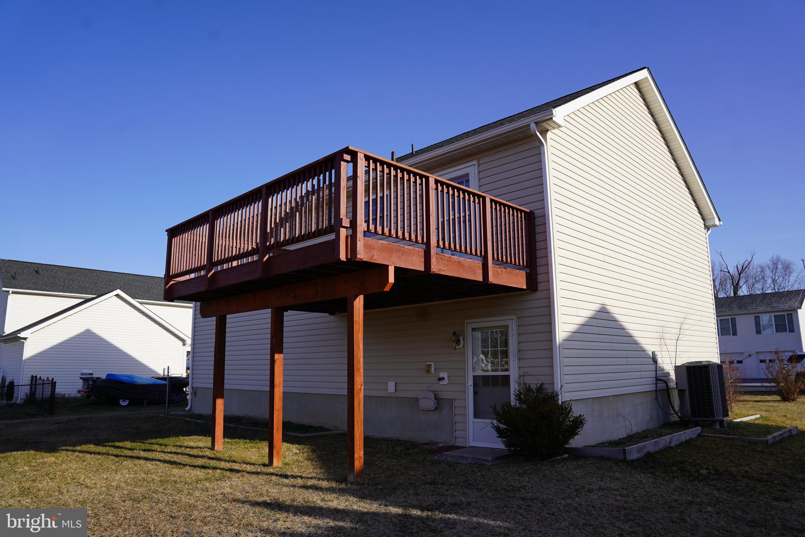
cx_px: 402
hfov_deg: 71.3
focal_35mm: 25
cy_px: 268
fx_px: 561
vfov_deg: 51.1
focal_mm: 25.1
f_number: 5
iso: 100
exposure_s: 1/500
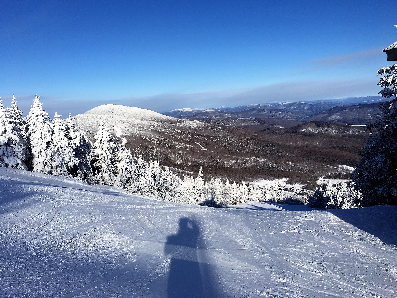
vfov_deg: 48.2
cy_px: 149
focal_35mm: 29
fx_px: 333
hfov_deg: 61.7
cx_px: 198
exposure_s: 1/2849
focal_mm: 4.15
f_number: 2.2
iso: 25
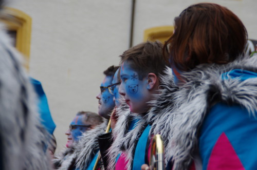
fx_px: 1101
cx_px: 128
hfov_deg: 13.3
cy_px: 85
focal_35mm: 154
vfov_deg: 8.8
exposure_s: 1/125
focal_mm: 103
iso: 200
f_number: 5.6
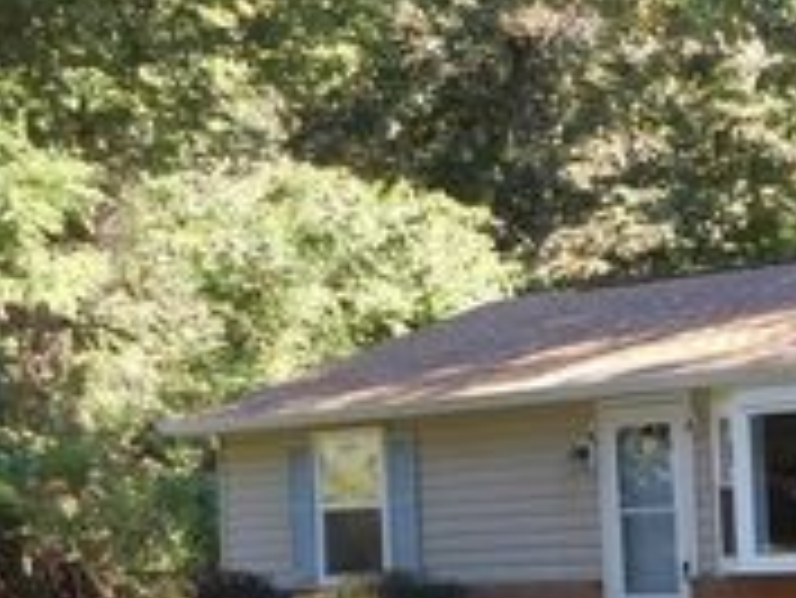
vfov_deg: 13.4
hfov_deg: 16.6
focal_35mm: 110
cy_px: 542
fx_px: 2531
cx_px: 1115
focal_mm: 7
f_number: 3.9
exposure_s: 1/125
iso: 125
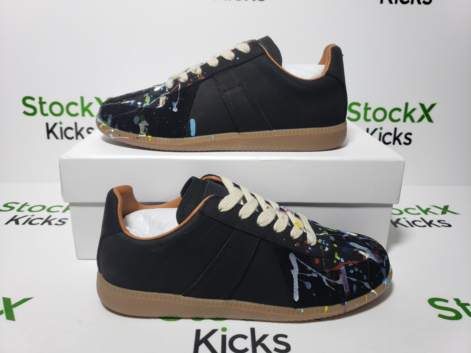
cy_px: 176
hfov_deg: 67.3
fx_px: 354
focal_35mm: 26
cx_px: 236
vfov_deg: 53.1
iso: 50
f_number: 2.4
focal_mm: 4.3
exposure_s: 1/317
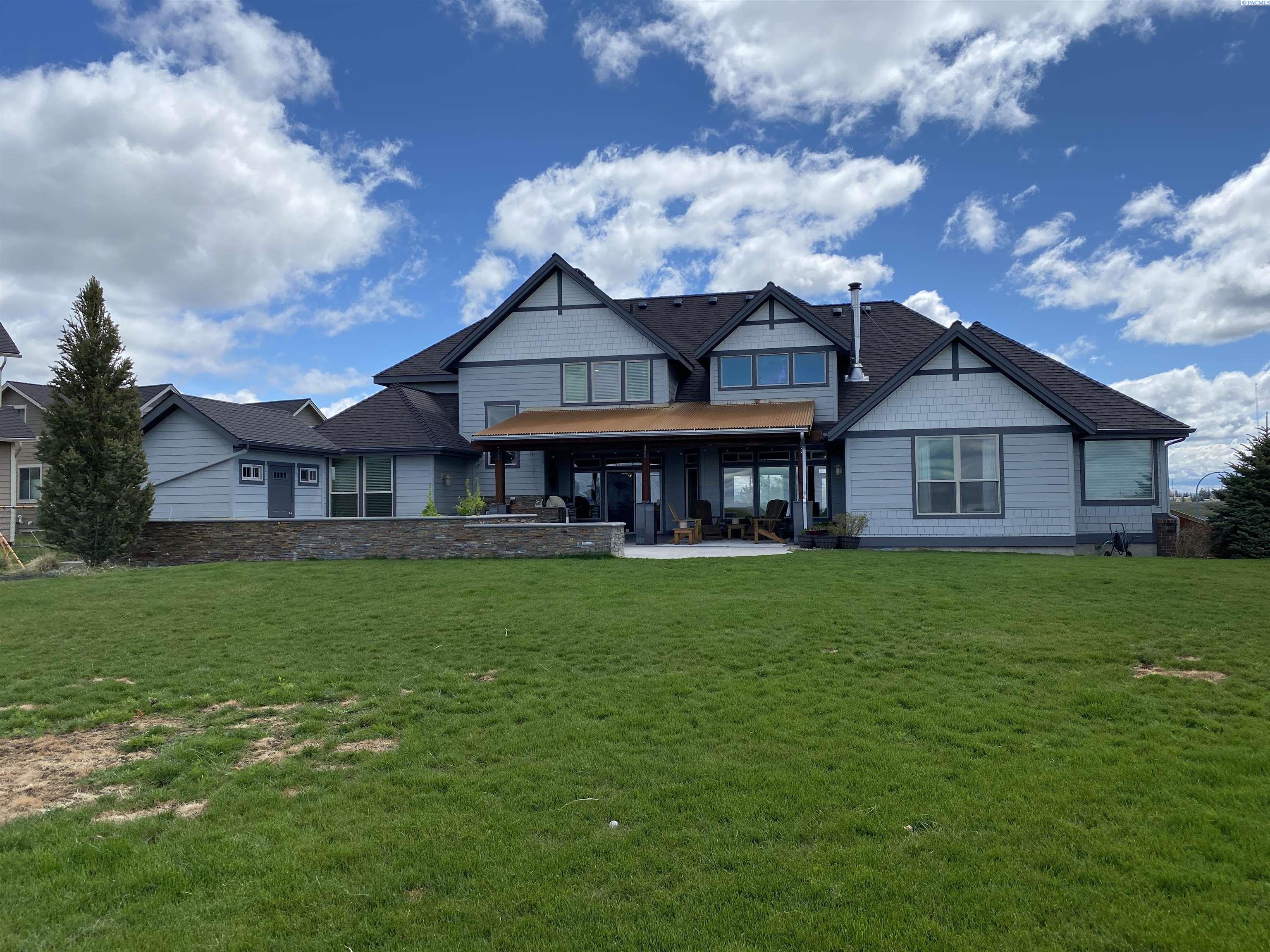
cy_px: 476
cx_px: 635
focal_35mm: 26
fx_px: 954
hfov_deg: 67.3
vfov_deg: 53.1
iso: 32
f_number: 1.8
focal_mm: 4.25
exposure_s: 1/3610
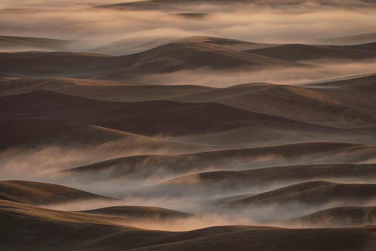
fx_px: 5849
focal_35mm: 560
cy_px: 126
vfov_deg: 2.5
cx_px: 188
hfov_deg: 3.7
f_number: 11
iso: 100
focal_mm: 560
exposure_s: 1/40
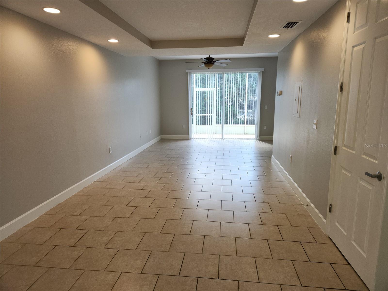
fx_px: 258
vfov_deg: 58.9
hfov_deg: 73.9
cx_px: 194
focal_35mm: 23
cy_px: 146
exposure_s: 1/60
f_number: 1.8
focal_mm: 5.4
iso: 50
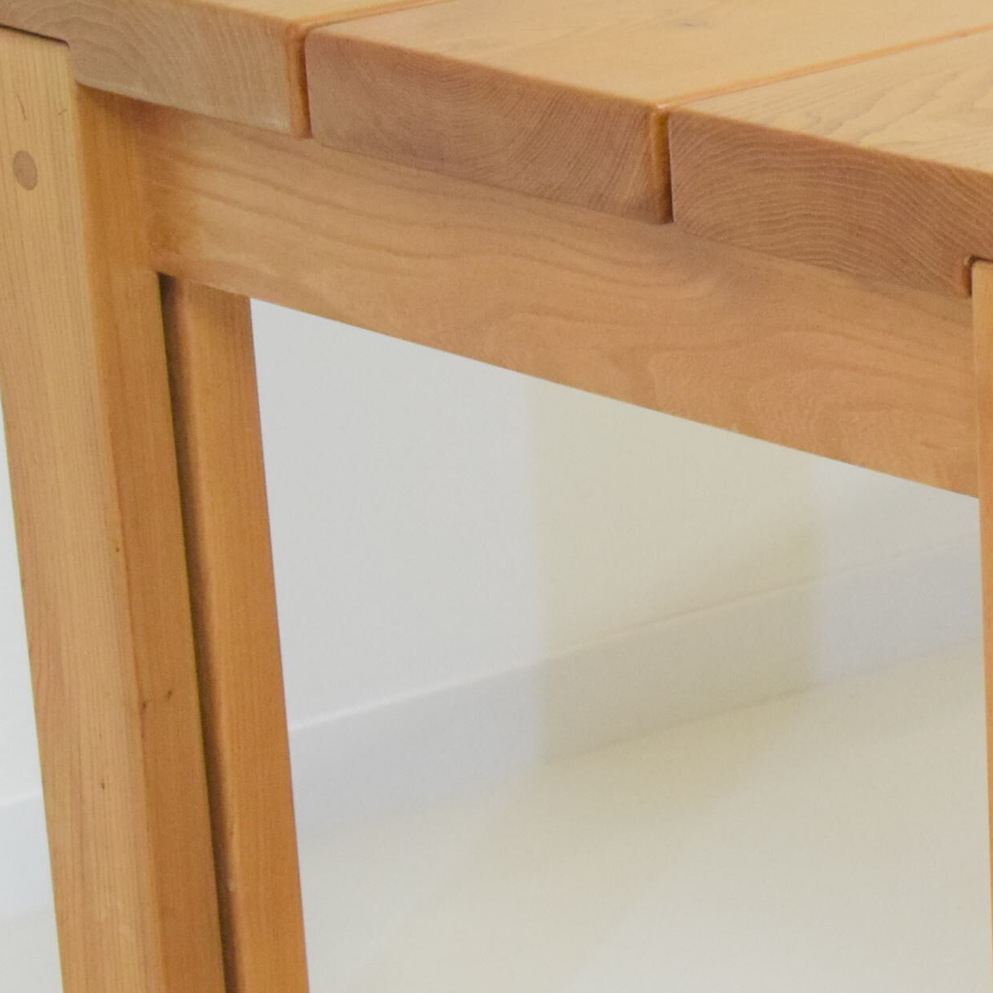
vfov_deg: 12.6
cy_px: 665
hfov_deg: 12.1
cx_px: 1423
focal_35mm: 138
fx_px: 4479
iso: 2500
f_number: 4.2
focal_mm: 30
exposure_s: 1/60
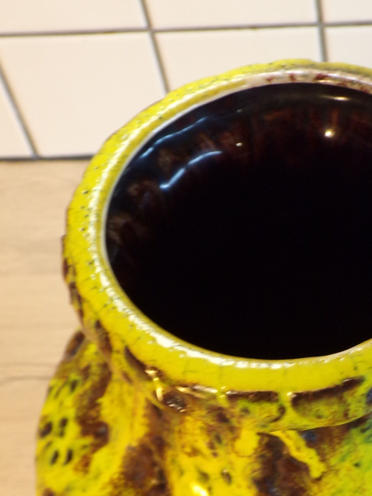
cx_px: 319
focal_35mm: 70
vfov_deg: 27.1
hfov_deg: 20.7
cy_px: 414
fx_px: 1003
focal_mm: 5.8
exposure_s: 1/40
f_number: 3.2
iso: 150
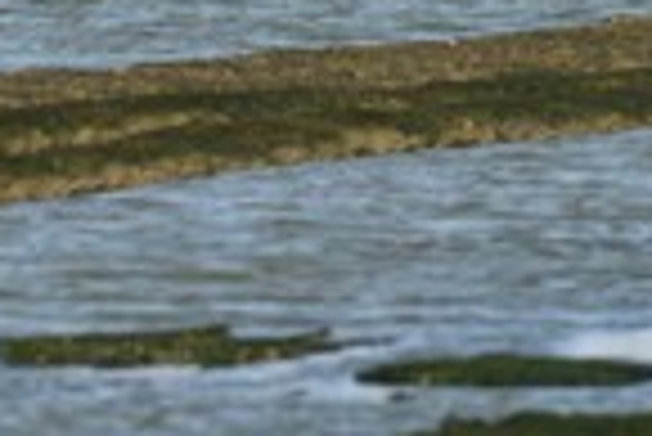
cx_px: 335
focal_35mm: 869
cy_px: -157
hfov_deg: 2.4
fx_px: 15754
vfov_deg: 1.6
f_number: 4.5
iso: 100
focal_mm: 200
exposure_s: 1/400
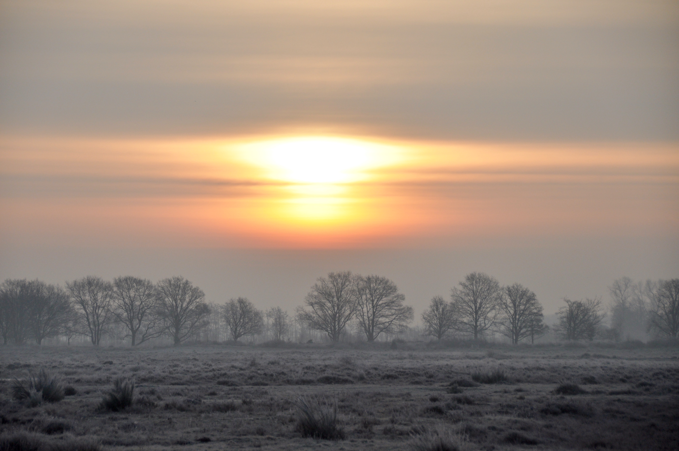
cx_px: 340
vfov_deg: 9.6
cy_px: 226
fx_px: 2684
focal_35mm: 142
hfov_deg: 14.4
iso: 400
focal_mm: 95
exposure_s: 1/1000
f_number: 5.3
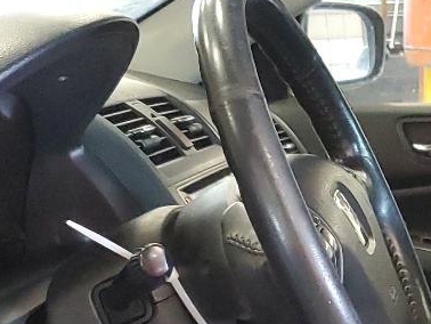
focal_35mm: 110
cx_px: 514
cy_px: 435
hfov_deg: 17.1
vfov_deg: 13.0
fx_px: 1370
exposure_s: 1/50
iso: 378
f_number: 1.5
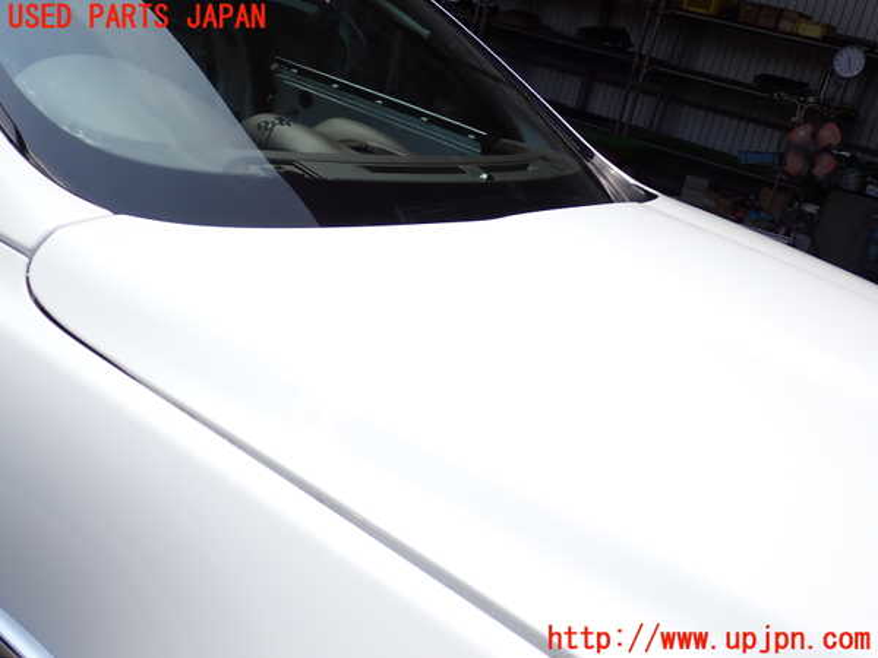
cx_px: 439
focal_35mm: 38
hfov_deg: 49.0
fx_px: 964
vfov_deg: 37.7
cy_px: 329
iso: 100
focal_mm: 6.83
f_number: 2.7
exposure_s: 1/2000
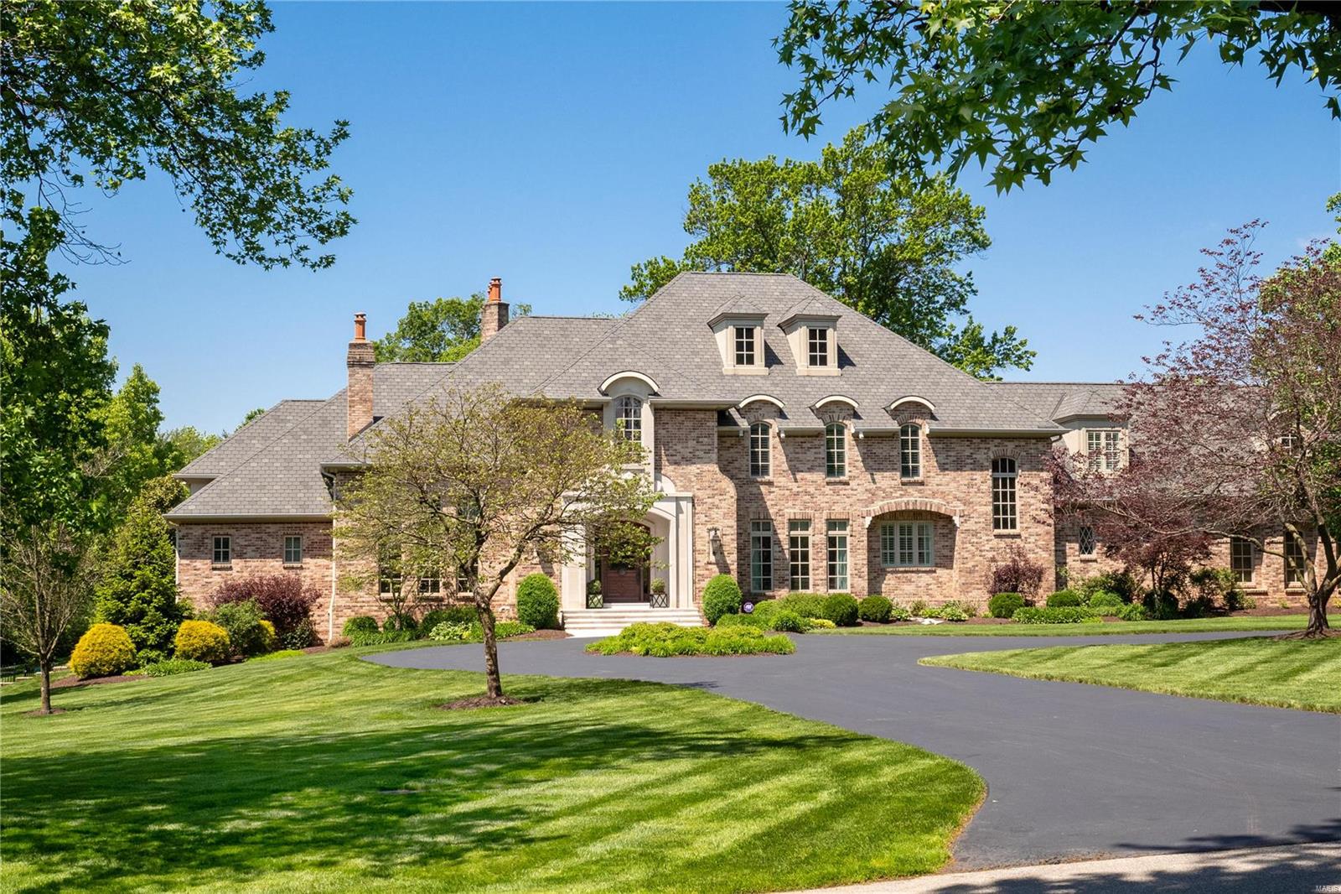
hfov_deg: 38.2
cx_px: 670
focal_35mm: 52
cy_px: 447
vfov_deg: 26.0
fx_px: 1936
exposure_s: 1/800
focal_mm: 26
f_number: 8
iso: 400
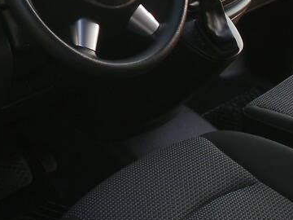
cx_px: 107
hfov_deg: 24.3
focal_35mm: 80
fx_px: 677
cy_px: 19
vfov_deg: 18.1
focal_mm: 6.3
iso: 100
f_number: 3.5
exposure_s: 1/60
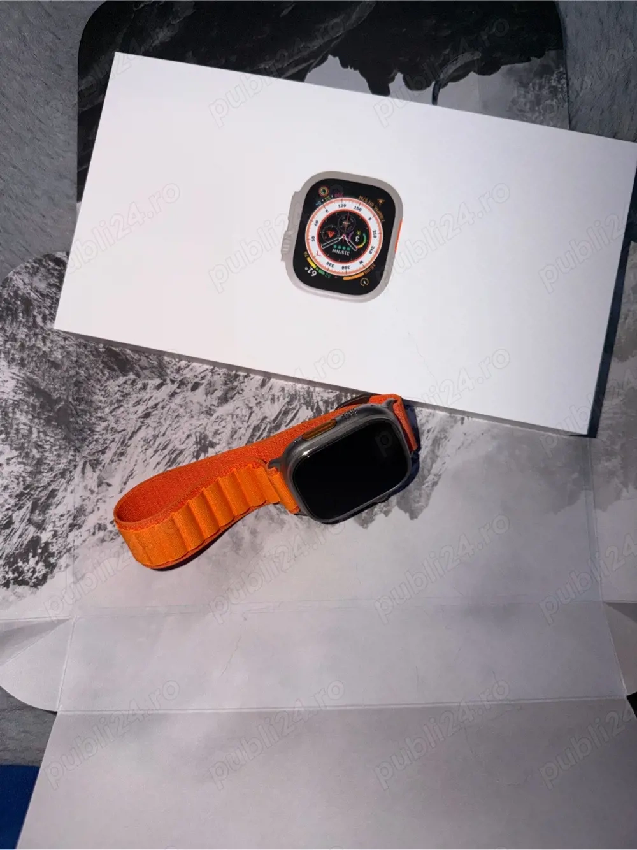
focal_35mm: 24
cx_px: 318
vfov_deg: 71.6
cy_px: 425
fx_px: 589
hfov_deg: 56.8
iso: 80
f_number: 1.78
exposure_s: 1/92
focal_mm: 6.76
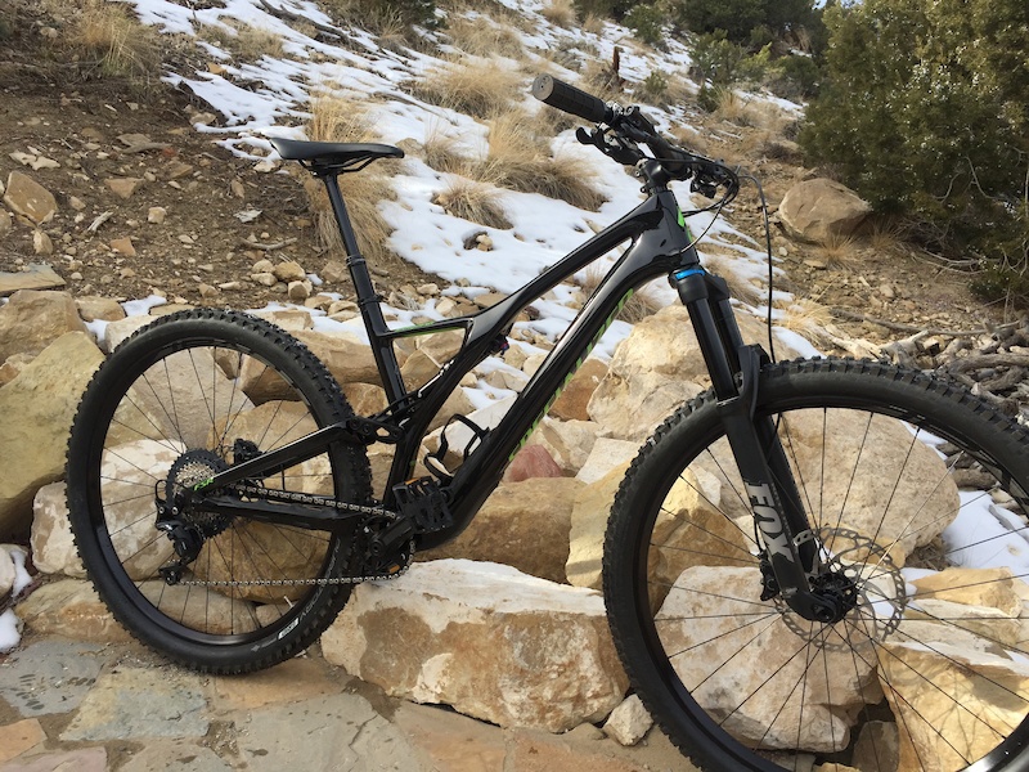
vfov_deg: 48.2
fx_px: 862
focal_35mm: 29
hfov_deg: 61.7
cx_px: 514
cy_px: 386
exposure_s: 1/920
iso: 32
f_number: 2.2
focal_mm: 4.15
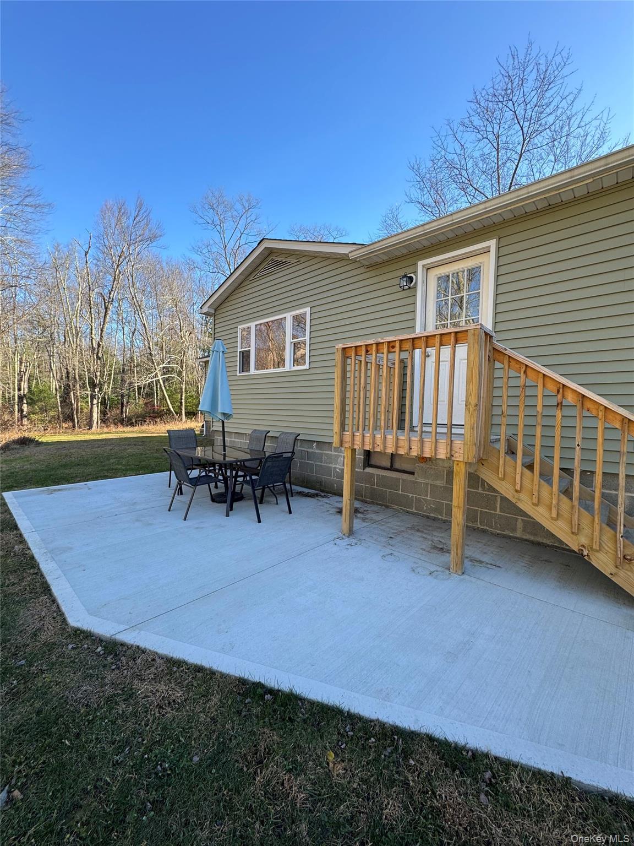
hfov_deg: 85.7
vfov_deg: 102.1
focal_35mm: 14
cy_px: 423
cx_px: 317
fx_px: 342
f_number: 2.2
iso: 40
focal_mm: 2.22
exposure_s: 1/259
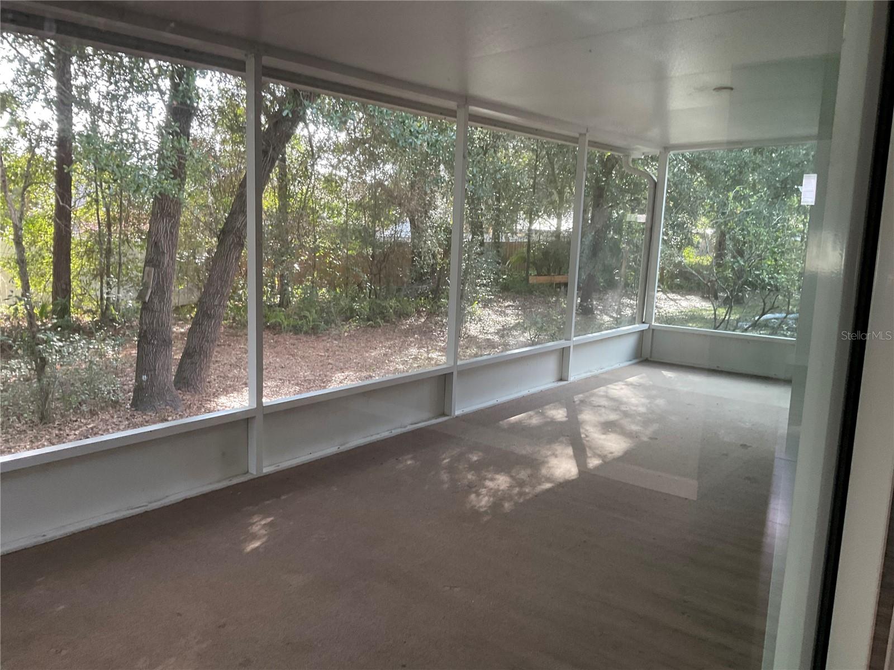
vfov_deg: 48.2
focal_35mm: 29
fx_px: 749
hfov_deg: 61.7
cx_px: 447
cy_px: 335
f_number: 1.8
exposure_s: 1/60
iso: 80
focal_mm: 3
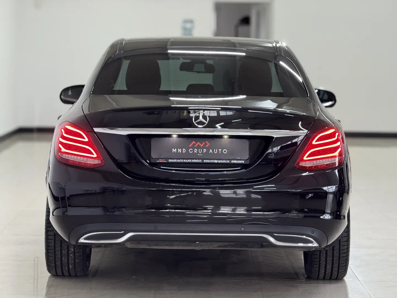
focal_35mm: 120
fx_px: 1376
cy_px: 149
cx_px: 198
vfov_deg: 12.3
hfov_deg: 16.4
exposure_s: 1/50
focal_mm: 15.66
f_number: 2.8
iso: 400
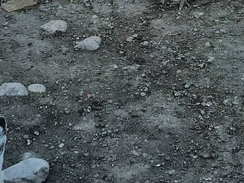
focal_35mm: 125
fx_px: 881
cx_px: 142
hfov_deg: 15.8
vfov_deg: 11.8
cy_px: 30
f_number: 1.7
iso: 50
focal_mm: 5.24
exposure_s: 1/216
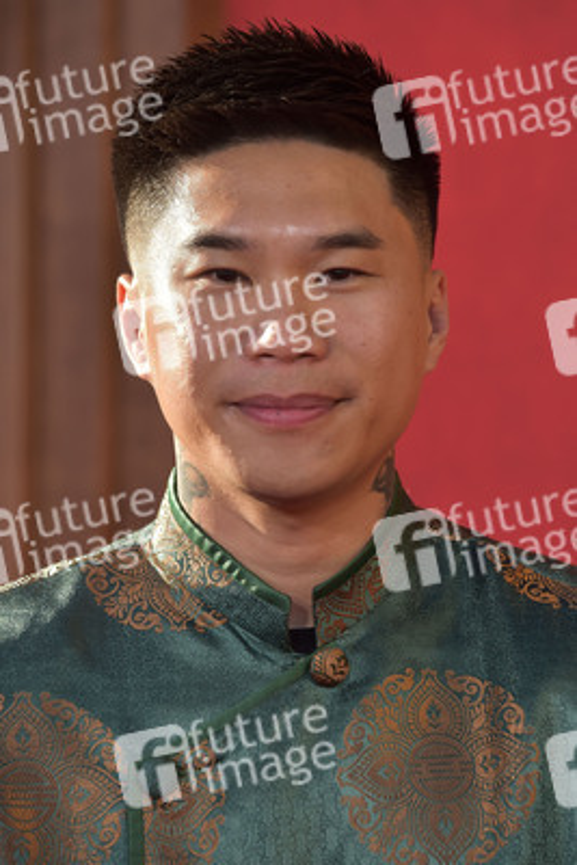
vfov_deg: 10.8
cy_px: 432
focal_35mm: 190
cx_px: 288
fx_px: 4564
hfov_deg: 7.2
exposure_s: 1/1600
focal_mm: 190
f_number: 6.3
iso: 800
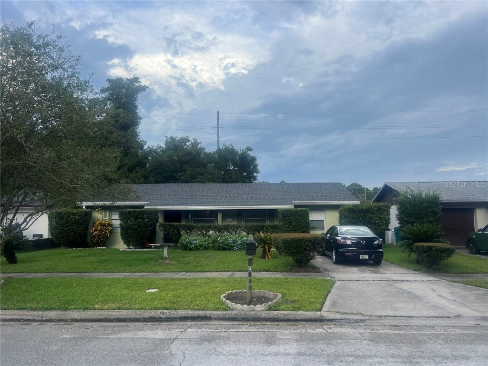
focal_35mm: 26
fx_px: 367
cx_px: 244
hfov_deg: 67.3
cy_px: 183
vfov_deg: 53.1
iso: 50
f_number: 1.5
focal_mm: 5.7
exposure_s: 1/1100
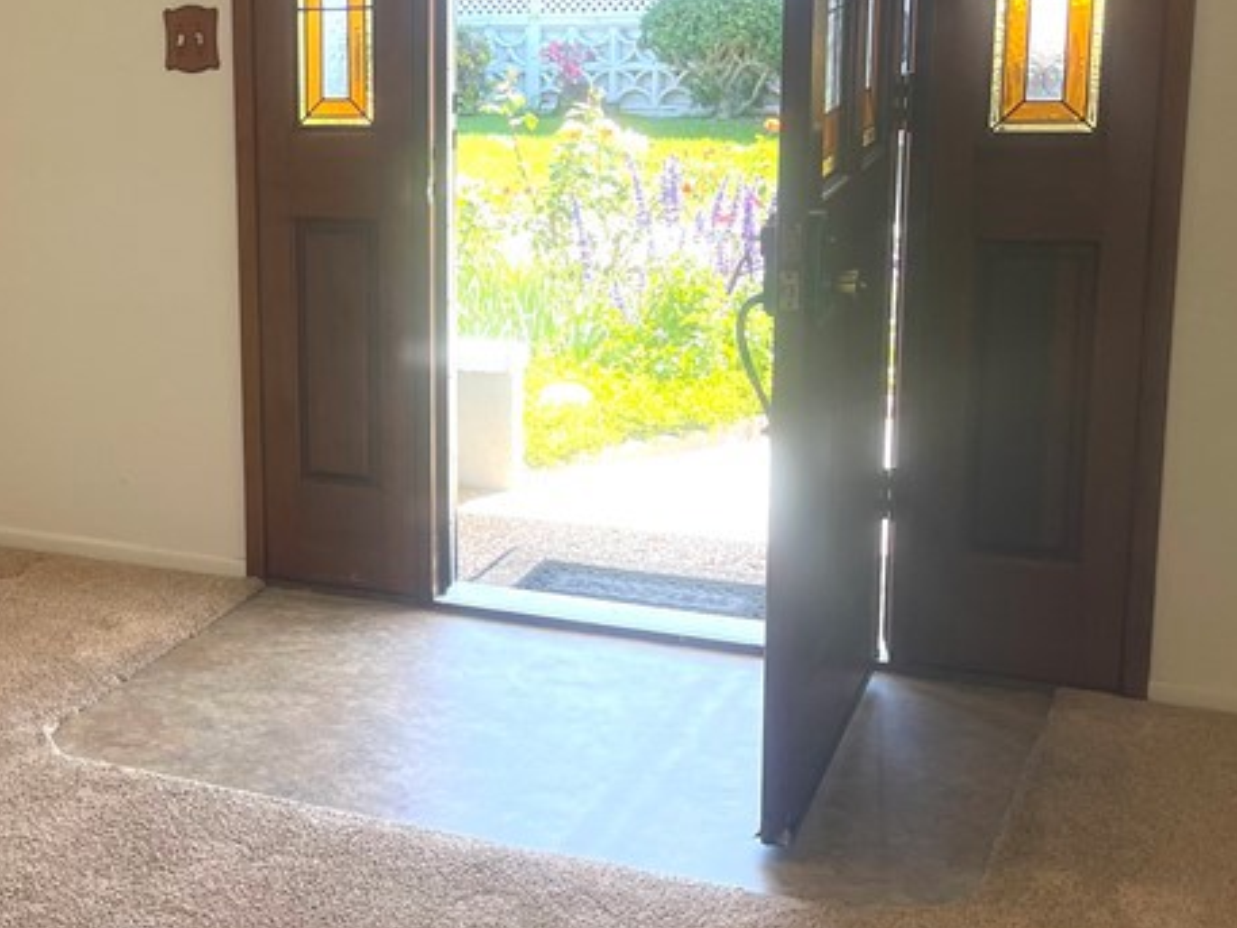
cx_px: 30
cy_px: 379
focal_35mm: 56
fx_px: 2002
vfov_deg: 26.1
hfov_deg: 31.9
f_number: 1.6
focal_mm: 5.1
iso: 32
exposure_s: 1/129
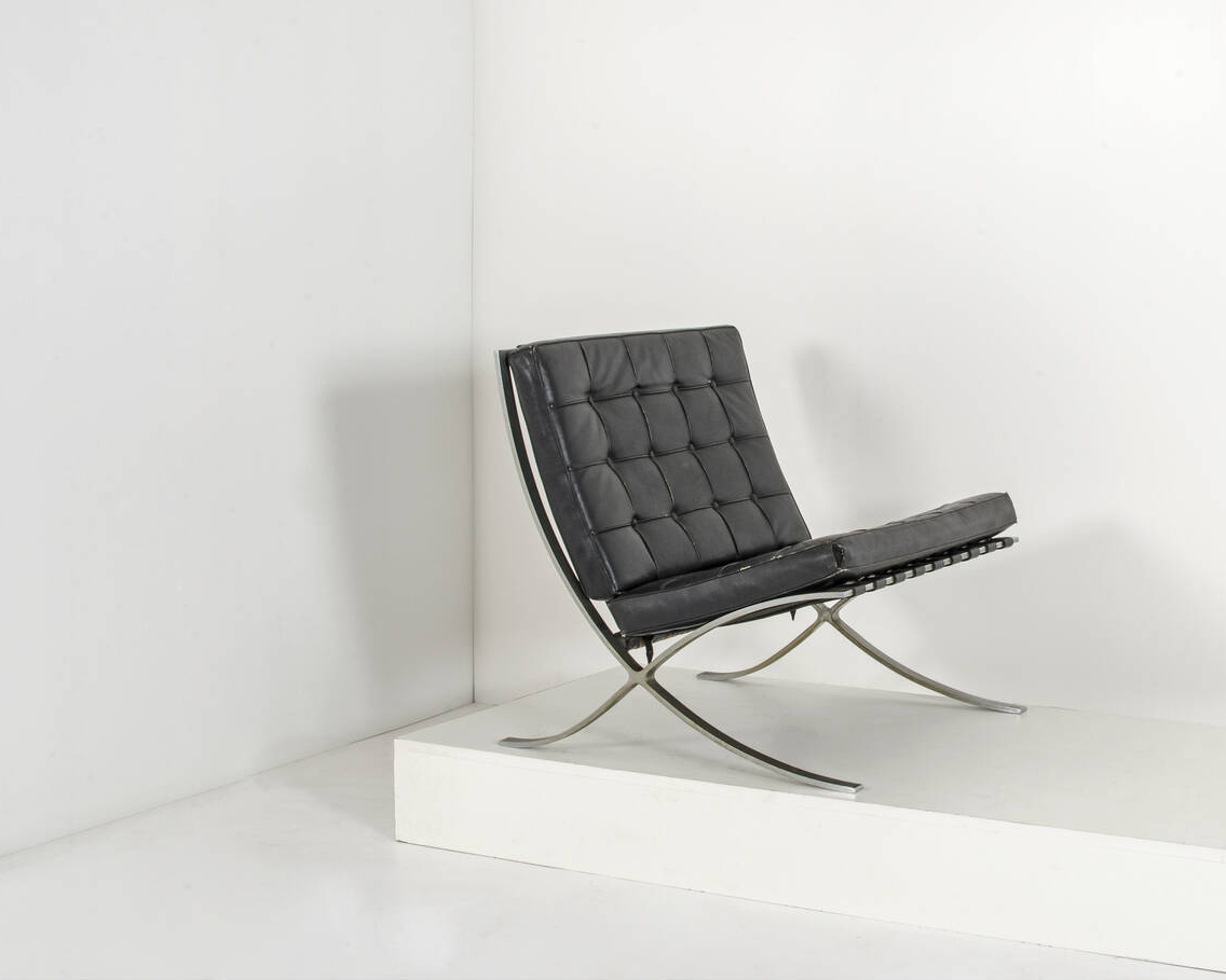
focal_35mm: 61
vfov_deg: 25.2
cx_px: 680
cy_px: 482
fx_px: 2198
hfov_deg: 31.1
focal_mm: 35
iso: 125
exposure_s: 1/200
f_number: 20
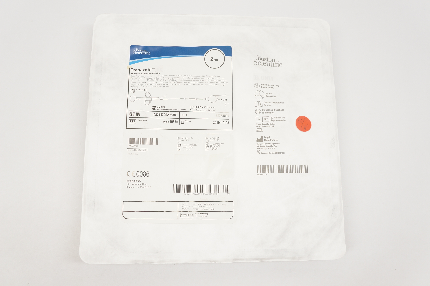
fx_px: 358
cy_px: 143
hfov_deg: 62.0
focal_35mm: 30
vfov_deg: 43.5
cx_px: 215
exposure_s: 1/80
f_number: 5.6
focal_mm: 20
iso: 400
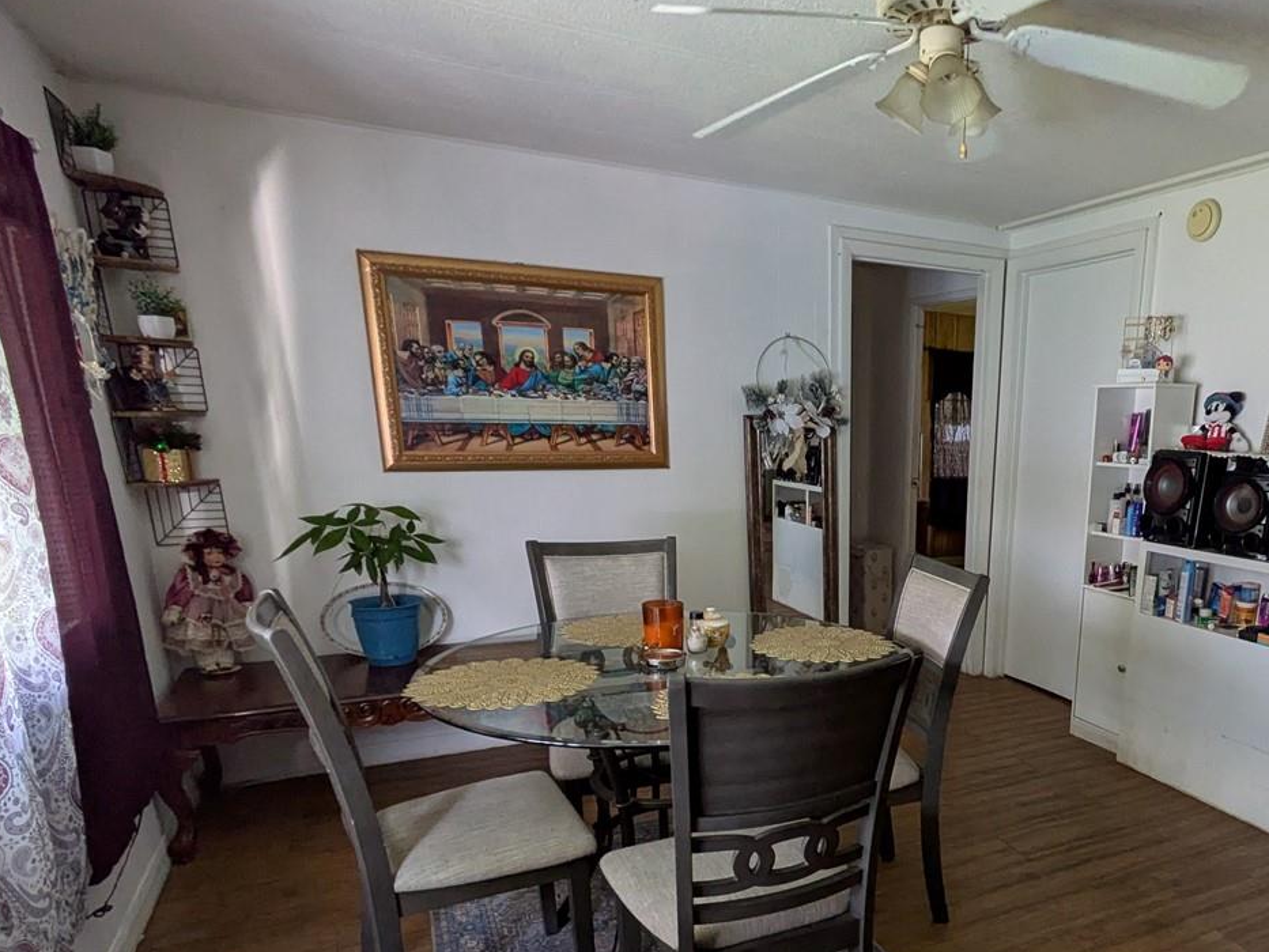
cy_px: 650
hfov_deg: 68.9
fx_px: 880
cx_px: 877
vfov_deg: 55.4
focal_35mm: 24
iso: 135
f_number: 2.2
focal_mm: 1.83
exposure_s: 1/120
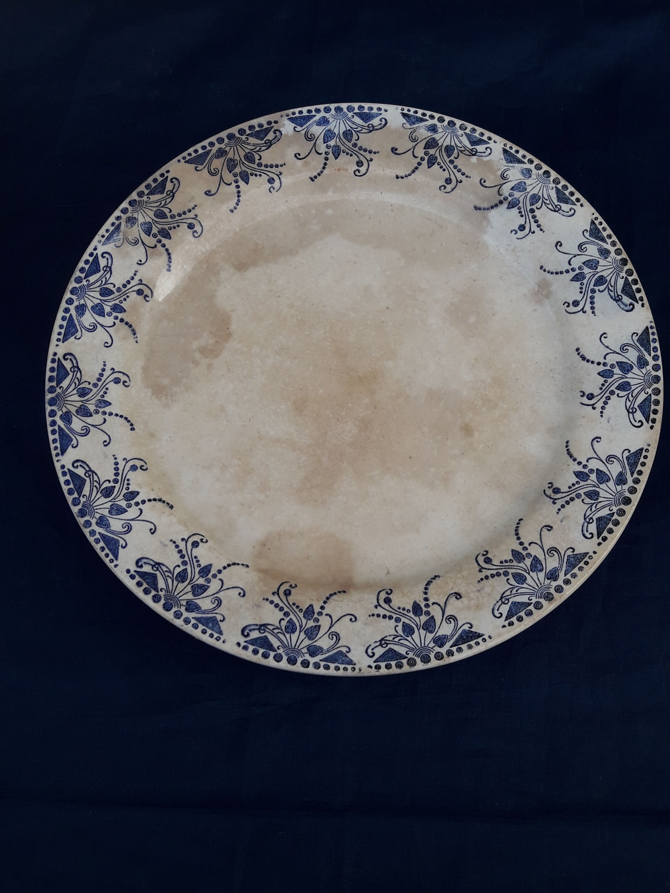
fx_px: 723
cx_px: 335
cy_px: 446
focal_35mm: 28
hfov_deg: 49.7
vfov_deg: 63.4
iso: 40
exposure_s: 1/430
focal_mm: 3.7
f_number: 1.9
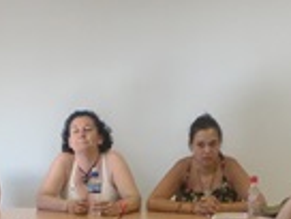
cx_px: 154
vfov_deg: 12.5
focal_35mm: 116
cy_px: 251
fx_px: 975
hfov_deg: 17.0
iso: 250
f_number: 3.1
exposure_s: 1/60
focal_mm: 6.3
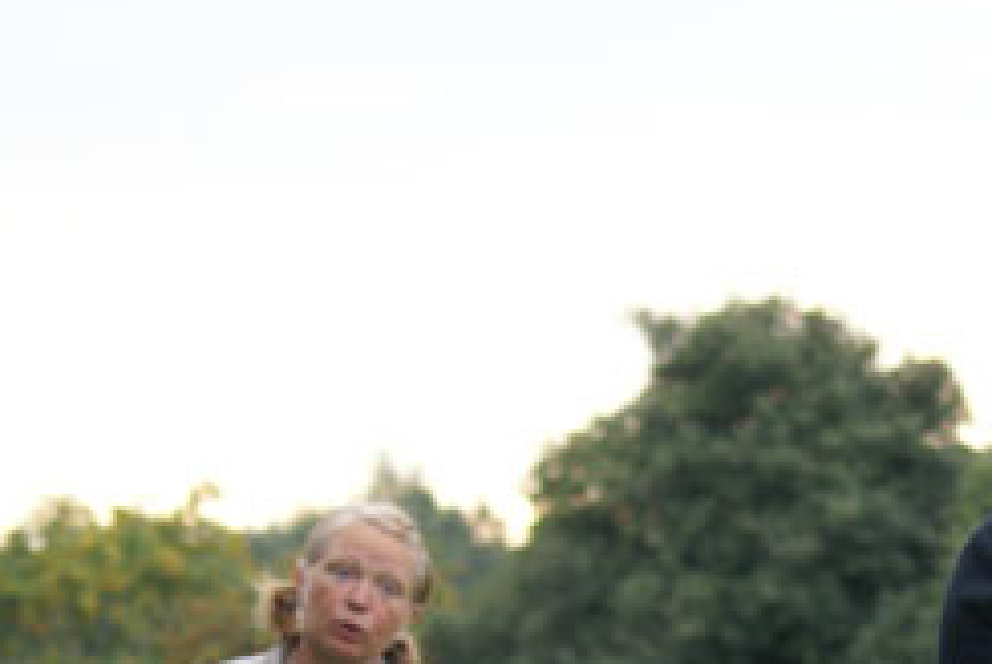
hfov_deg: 6.0
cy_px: 996
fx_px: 9463
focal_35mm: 343
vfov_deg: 4.0
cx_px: 1093
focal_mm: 70
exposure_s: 1/125
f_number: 4
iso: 200
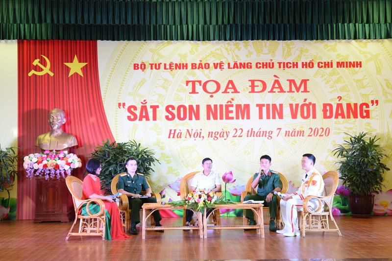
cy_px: 130
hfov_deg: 38.2
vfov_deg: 26.0
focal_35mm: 52
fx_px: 566
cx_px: 196
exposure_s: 1/60
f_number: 5.6
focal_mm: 52
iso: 1250
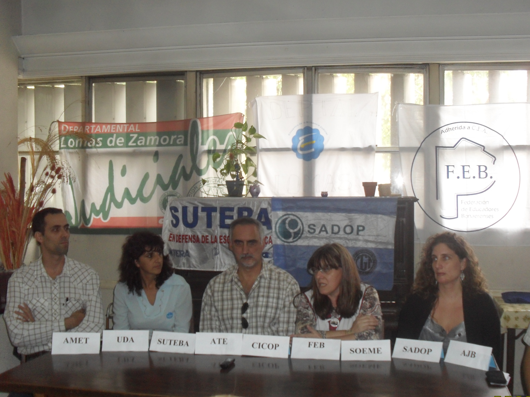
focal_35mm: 41
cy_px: 215
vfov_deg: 35.1
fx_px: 628
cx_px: 306
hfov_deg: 45.6
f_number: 3.2
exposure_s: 1/45
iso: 200
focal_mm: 6.3
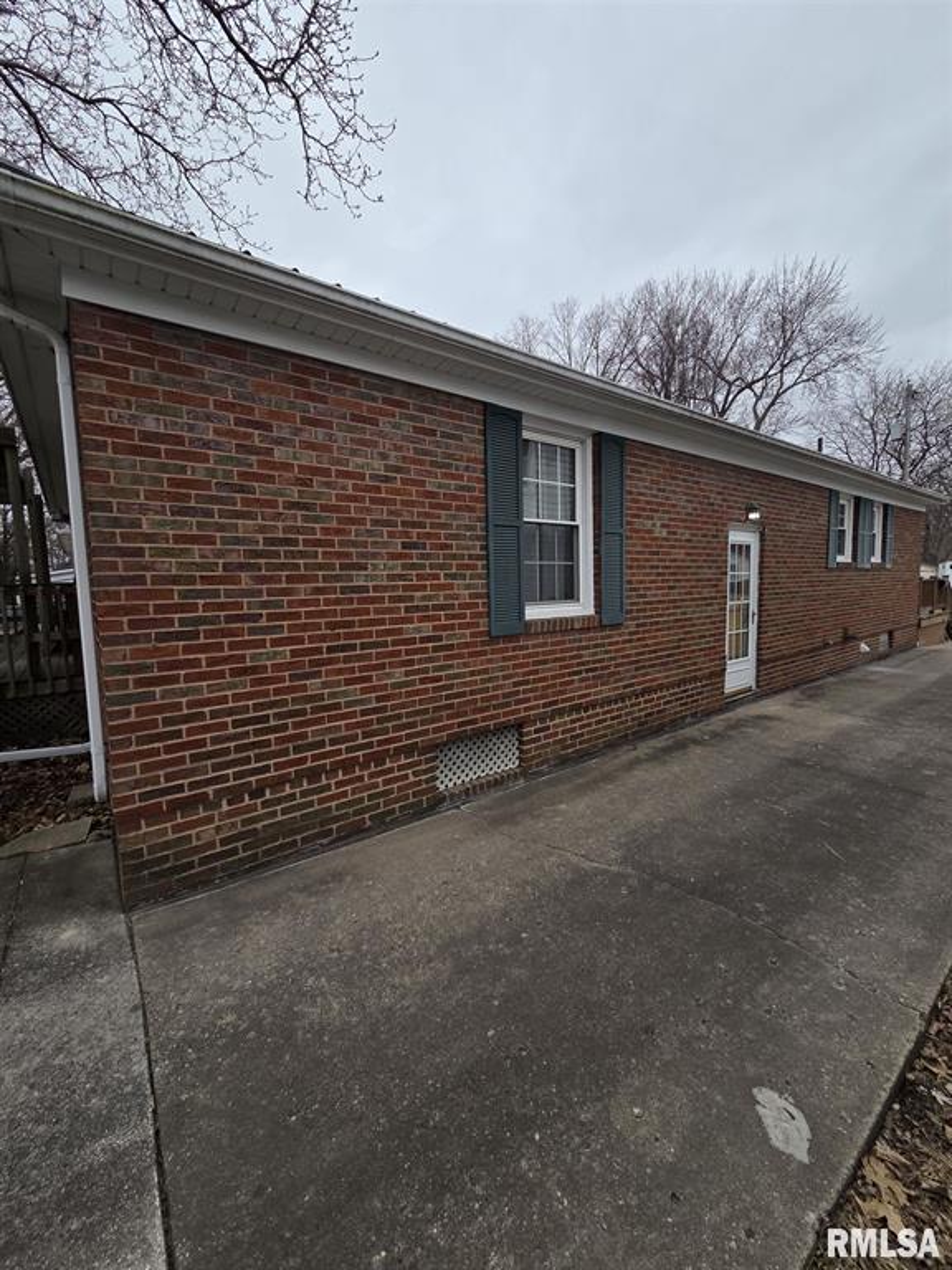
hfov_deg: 89.9
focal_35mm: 13
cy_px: 635
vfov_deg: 106.2
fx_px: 477
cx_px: 476
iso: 50
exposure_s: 1/1090
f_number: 2.2
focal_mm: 2.2
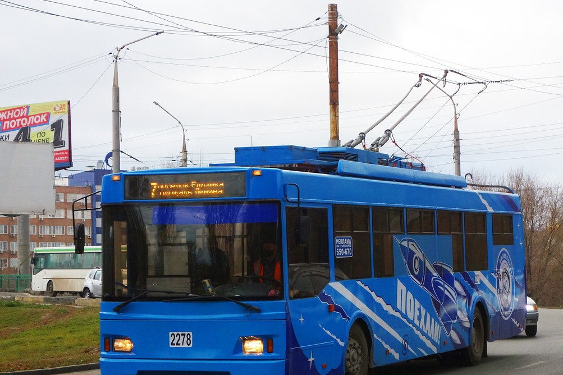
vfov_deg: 17.2
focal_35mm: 79
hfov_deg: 25.6
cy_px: 223
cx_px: 230
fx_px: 1235
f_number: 4
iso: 320
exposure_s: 1/500
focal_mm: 24.7
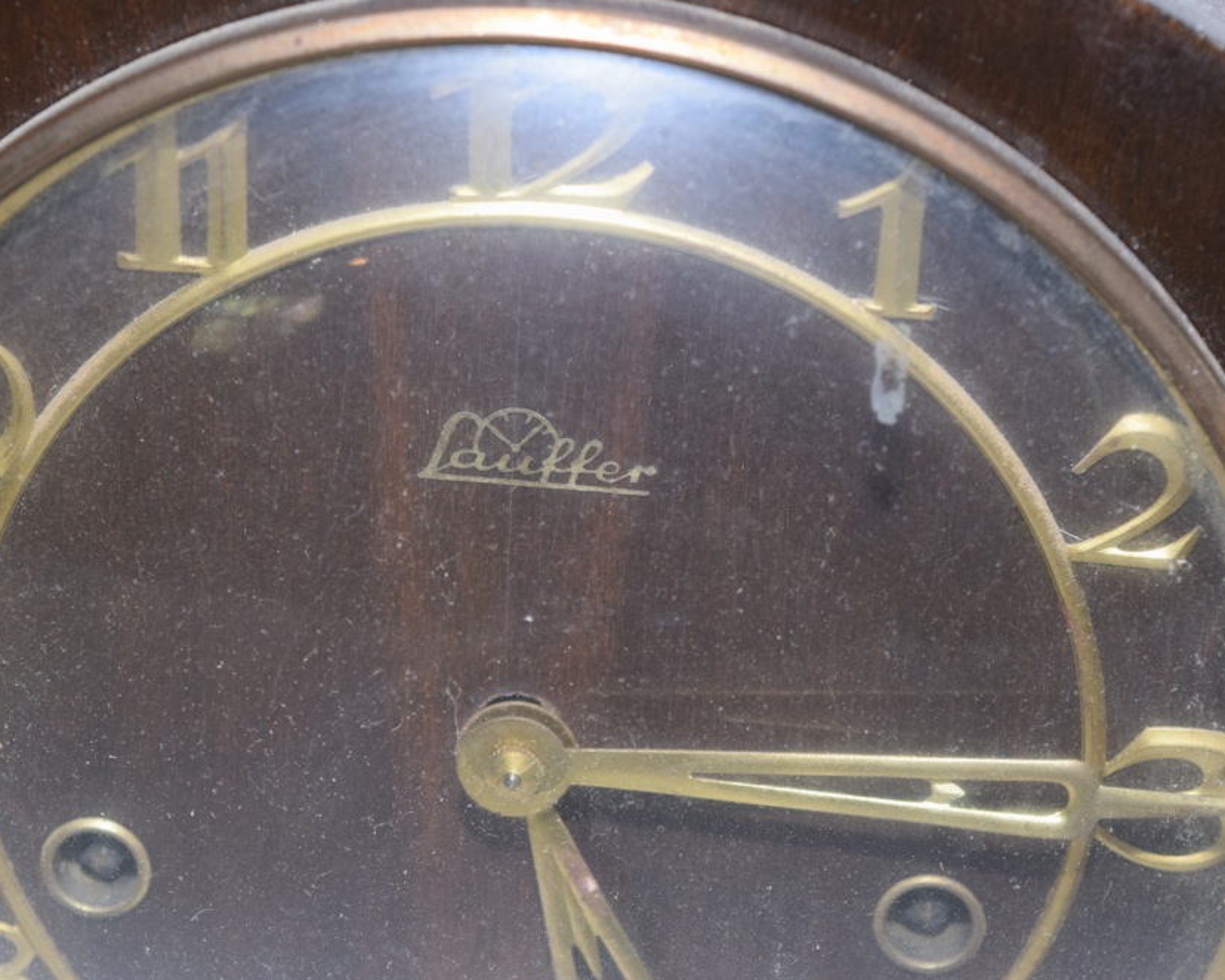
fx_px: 3392
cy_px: 488
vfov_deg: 16.4
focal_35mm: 94
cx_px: 541
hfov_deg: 20.5
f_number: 5.6
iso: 1000
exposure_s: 1/60
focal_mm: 55
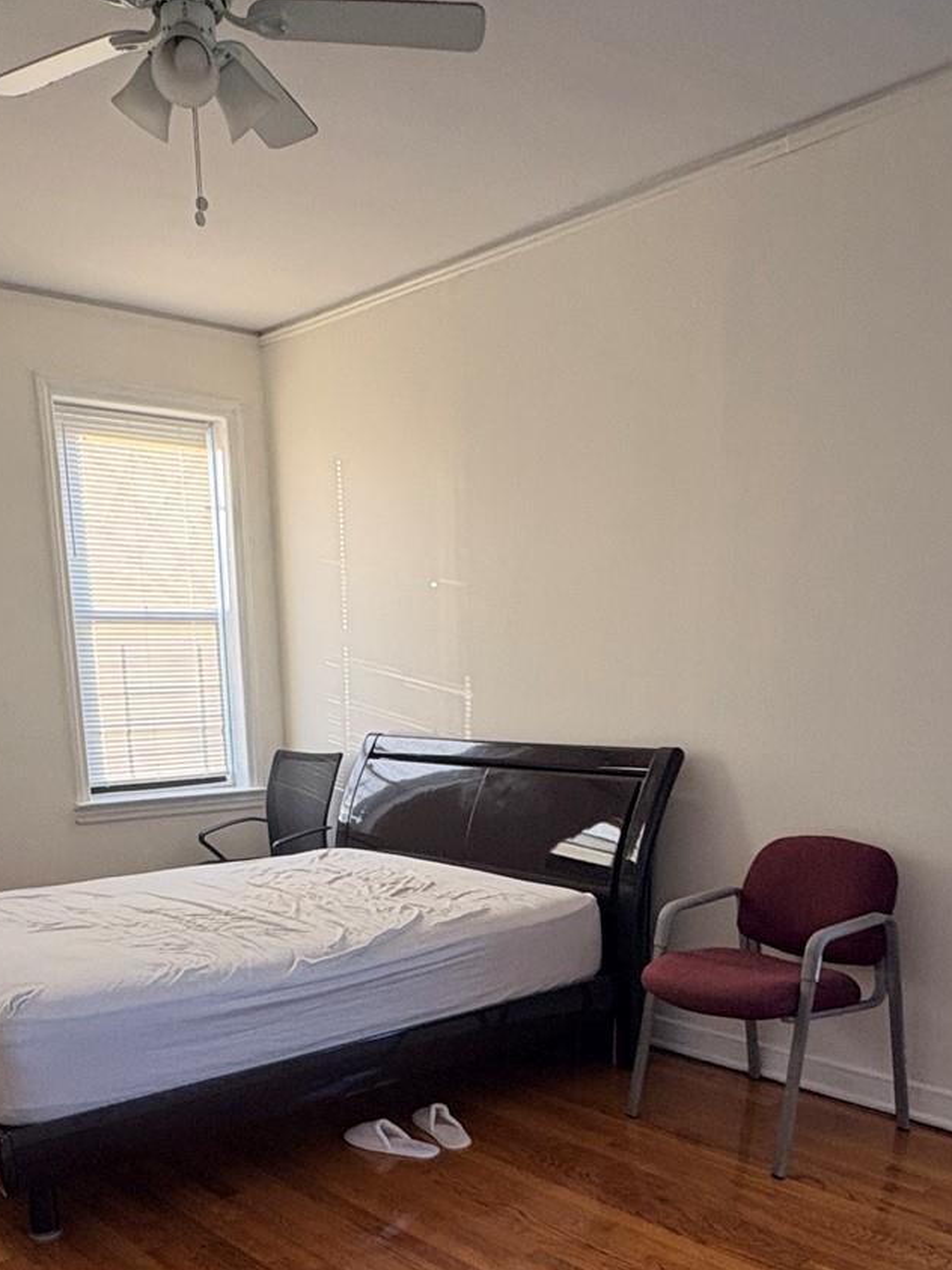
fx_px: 1247
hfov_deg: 41.8
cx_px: 461
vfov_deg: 50.8
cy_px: 1006
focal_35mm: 34
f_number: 2.2
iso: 320
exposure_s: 1/120
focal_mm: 2.22
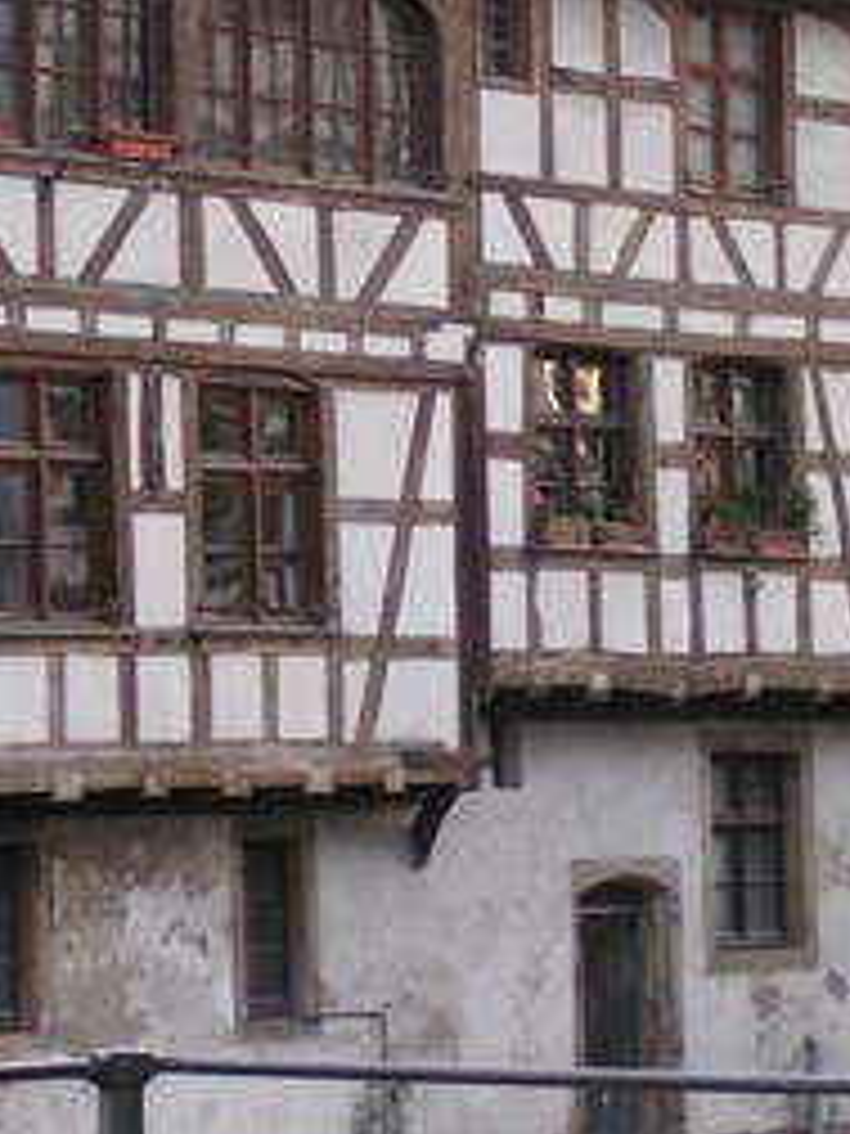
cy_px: 362
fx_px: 5730
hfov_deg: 8.5
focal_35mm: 175
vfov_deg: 11.3
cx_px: 454
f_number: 3.2
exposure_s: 1/60
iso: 200
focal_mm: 11
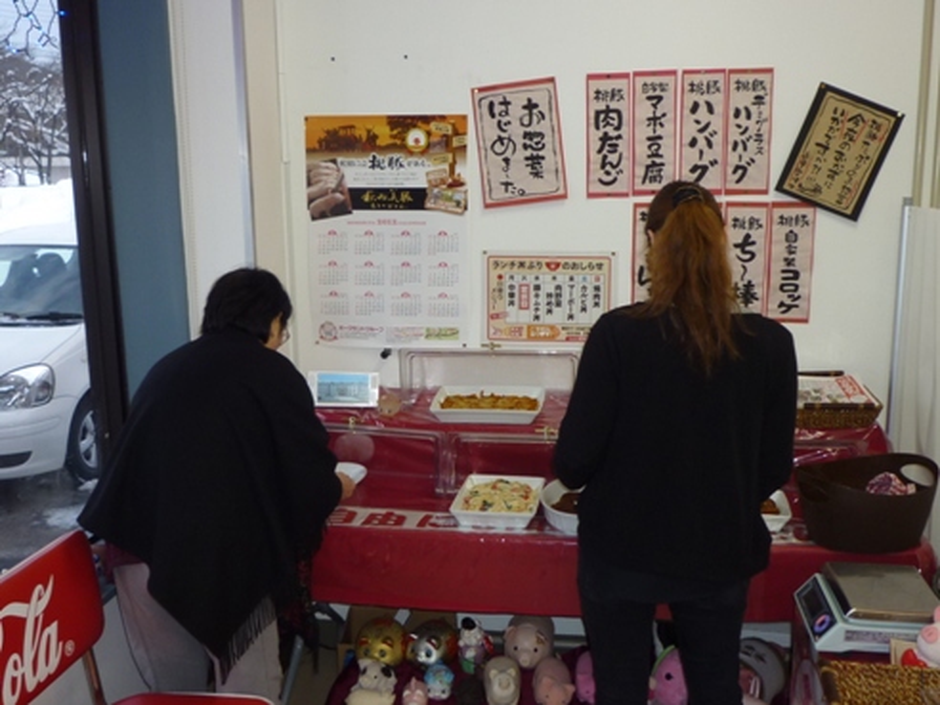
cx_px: 470
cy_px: 352
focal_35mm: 35
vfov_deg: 40.7
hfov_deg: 52.6
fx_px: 950
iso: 100
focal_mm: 4.4
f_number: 2.8
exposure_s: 1/30
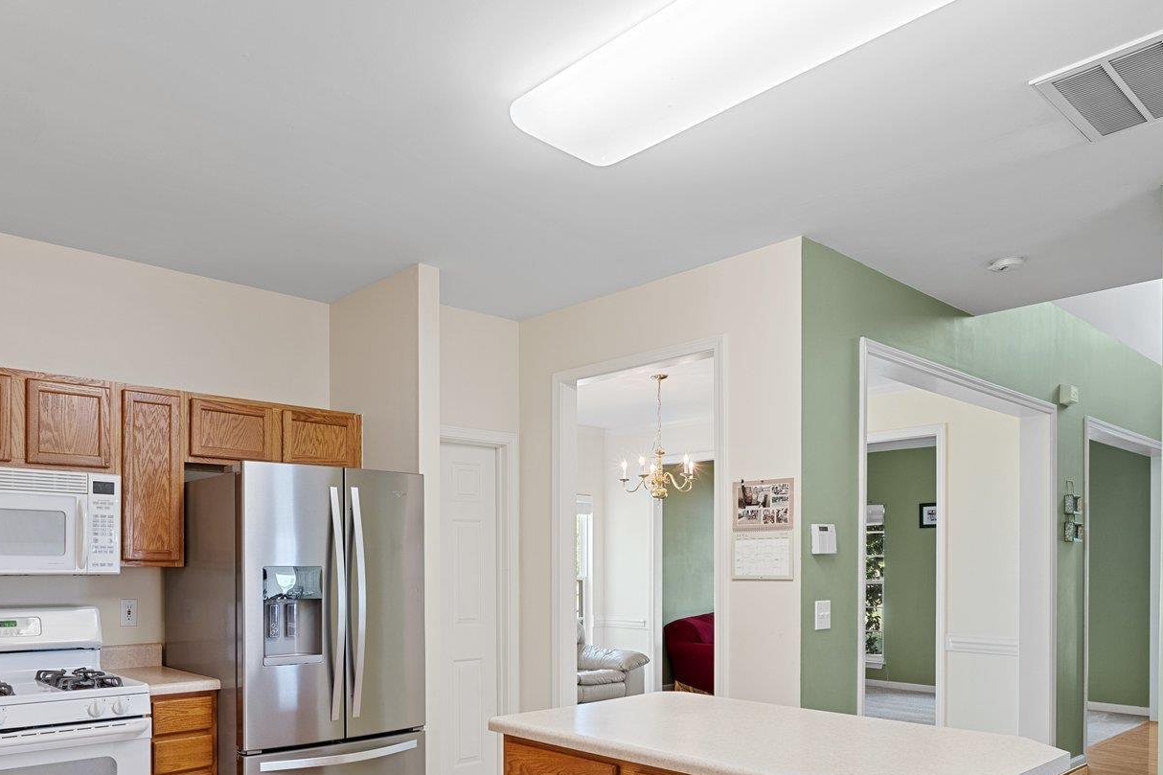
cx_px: 386
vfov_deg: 46.5
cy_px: 562
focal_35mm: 27
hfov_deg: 65.6
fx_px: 872
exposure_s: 1/1.67
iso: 250
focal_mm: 16
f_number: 8
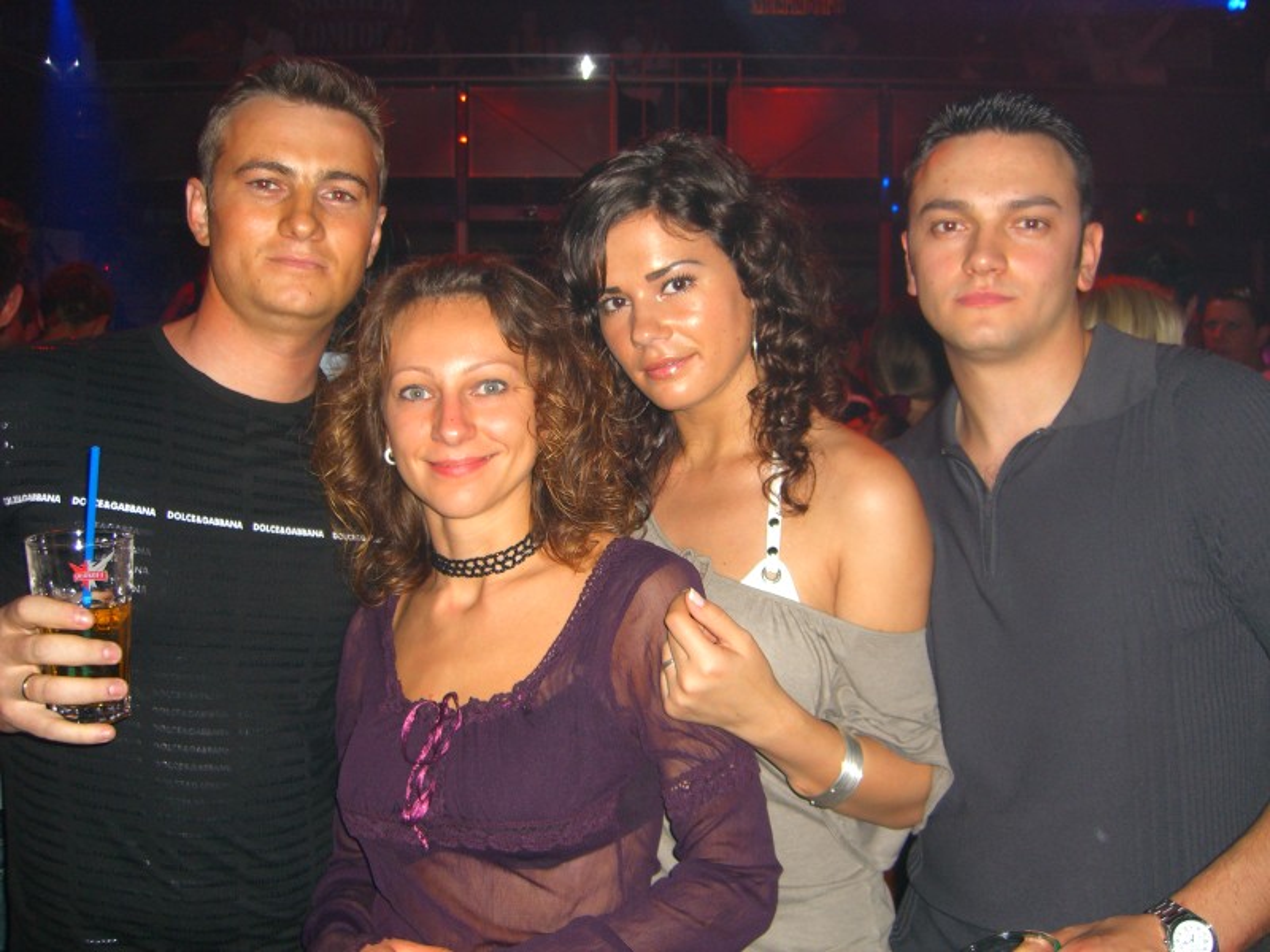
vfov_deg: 37.7
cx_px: 635
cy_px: 476
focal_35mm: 38
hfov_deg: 49.0
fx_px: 1394
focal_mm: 7.9
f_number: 2.8
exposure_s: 1/60
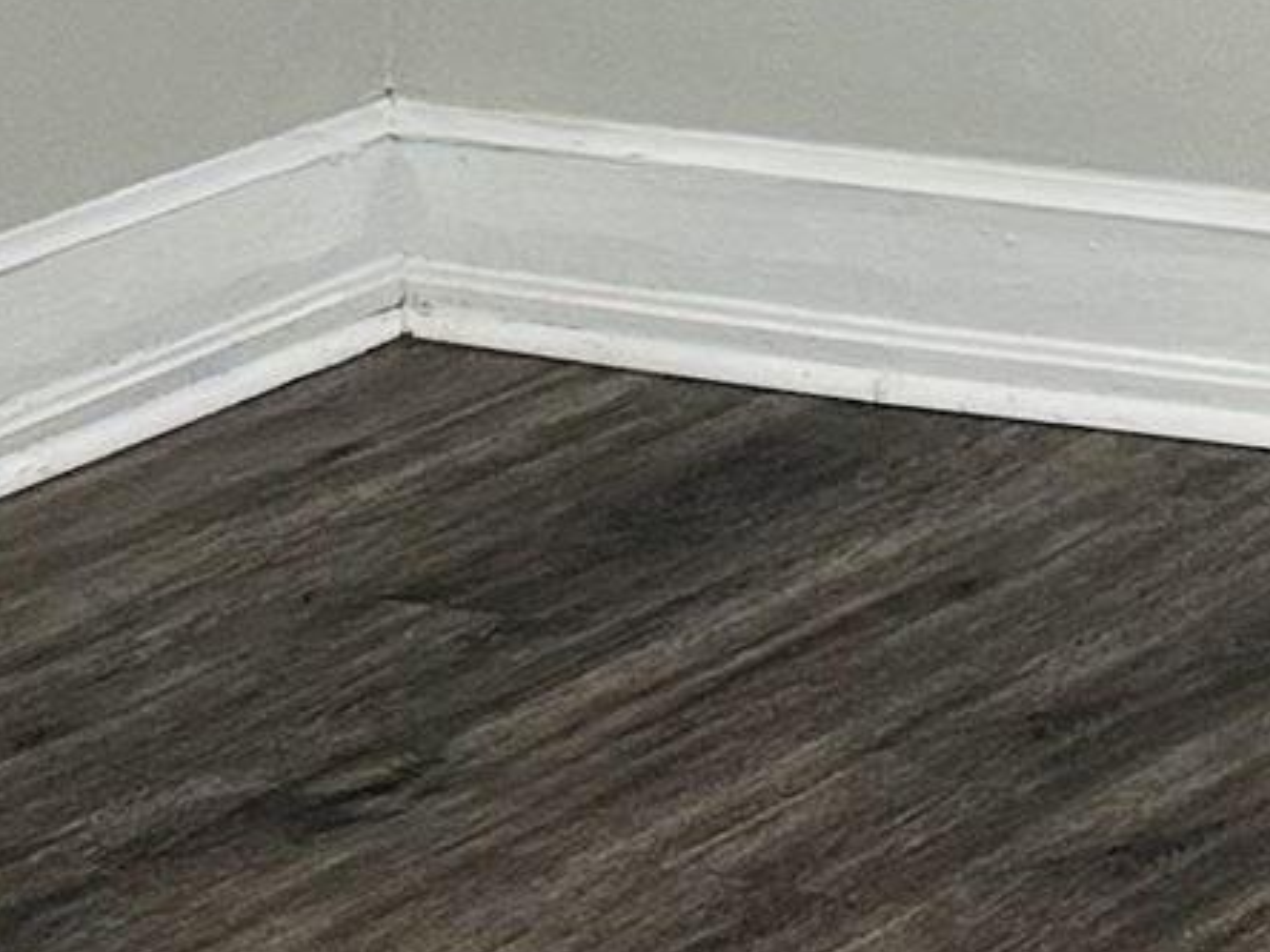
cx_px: 3607
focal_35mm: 166
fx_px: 6090
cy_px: -1003
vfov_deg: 8.4
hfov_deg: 9.6
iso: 125
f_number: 1.78
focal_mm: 6.86
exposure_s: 1/60
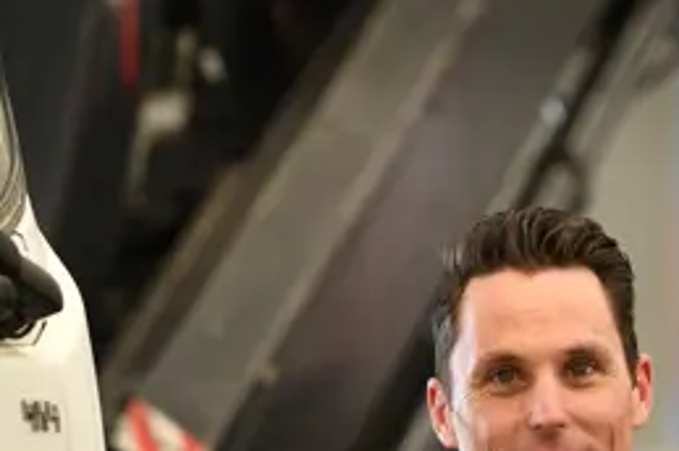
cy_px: 670
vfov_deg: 2.2
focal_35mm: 618
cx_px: 270
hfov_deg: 3.3
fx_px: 11641
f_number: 3.5
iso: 640
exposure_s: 1/250
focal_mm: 200
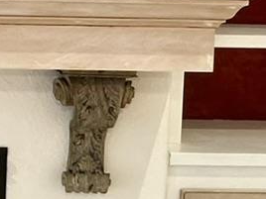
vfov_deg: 13.6
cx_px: -72
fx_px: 822
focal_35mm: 107
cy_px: -12
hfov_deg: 17.3
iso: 200
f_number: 2.2
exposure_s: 1/60
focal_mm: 2.22
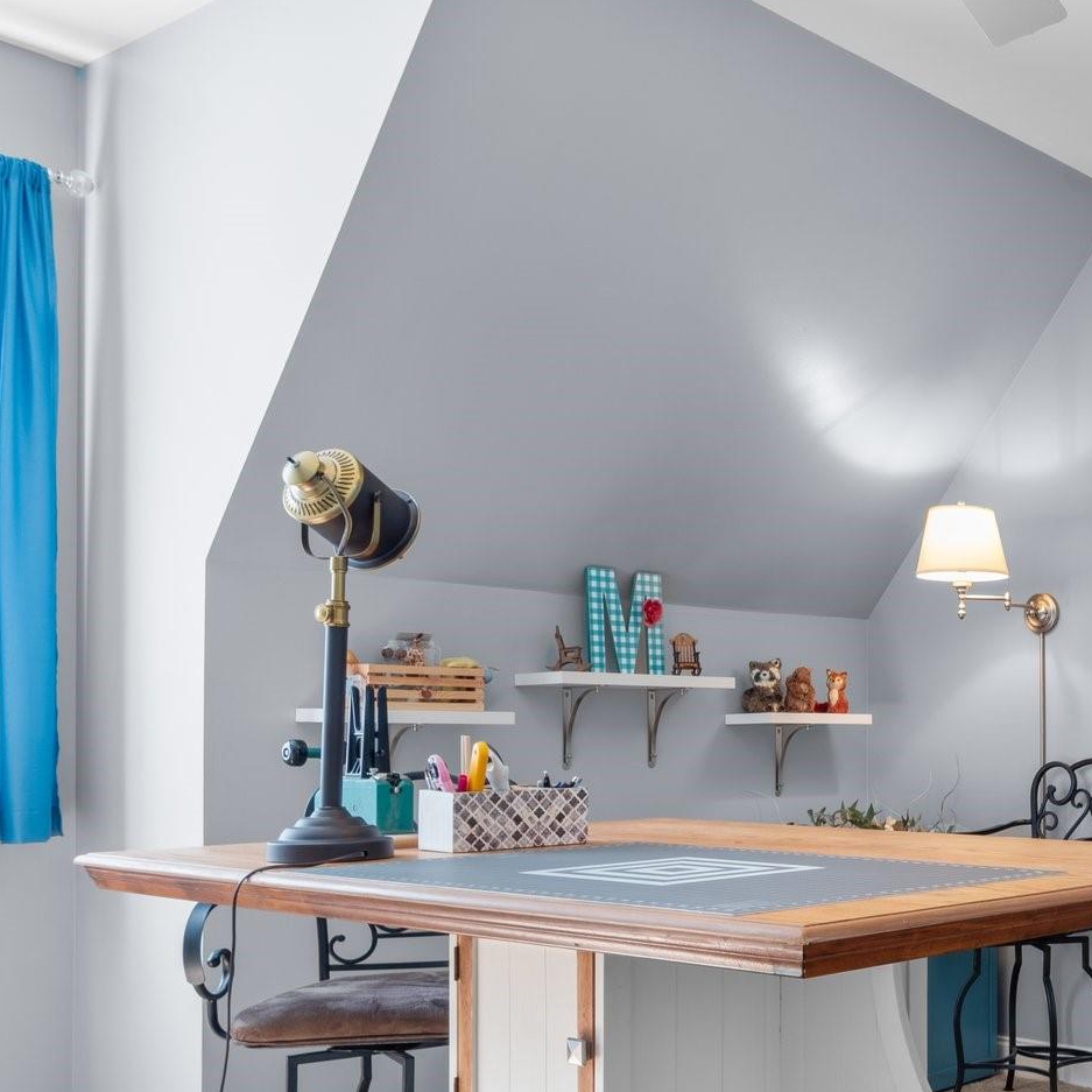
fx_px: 1392
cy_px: 755
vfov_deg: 42.1
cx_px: 1115
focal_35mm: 39
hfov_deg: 37.7
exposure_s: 1.6
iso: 100
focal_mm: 14
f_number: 10
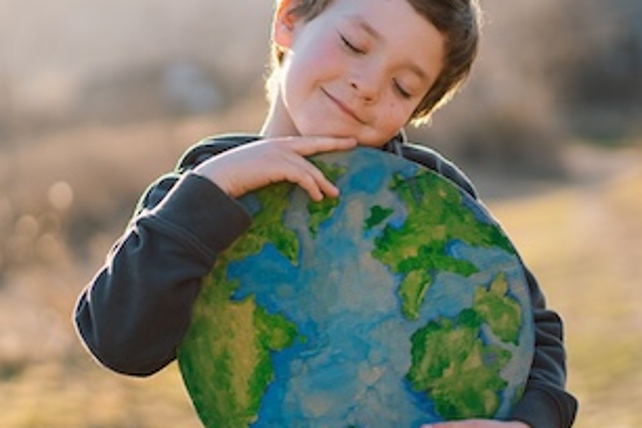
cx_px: 407
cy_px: 172
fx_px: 1926
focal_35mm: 108
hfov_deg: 18.9
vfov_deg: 12.7
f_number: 1.8
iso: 100
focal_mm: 55
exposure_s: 1/2000
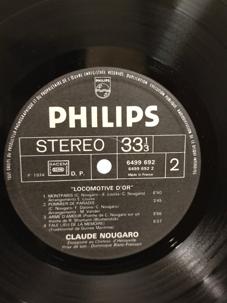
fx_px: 420
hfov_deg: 30.3
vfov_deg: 39.7
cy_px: 152
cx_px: 114
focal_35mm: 48
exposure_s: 1/50
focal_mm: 6.72
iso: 820
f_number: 1.69
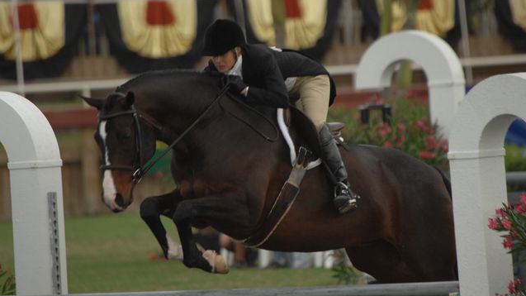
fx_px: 10988
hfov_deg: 2.7
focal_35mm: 788
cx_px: 263
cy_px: 161
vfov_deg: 1.5
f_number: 6.3
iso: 500
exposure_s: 1/500
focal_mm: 500
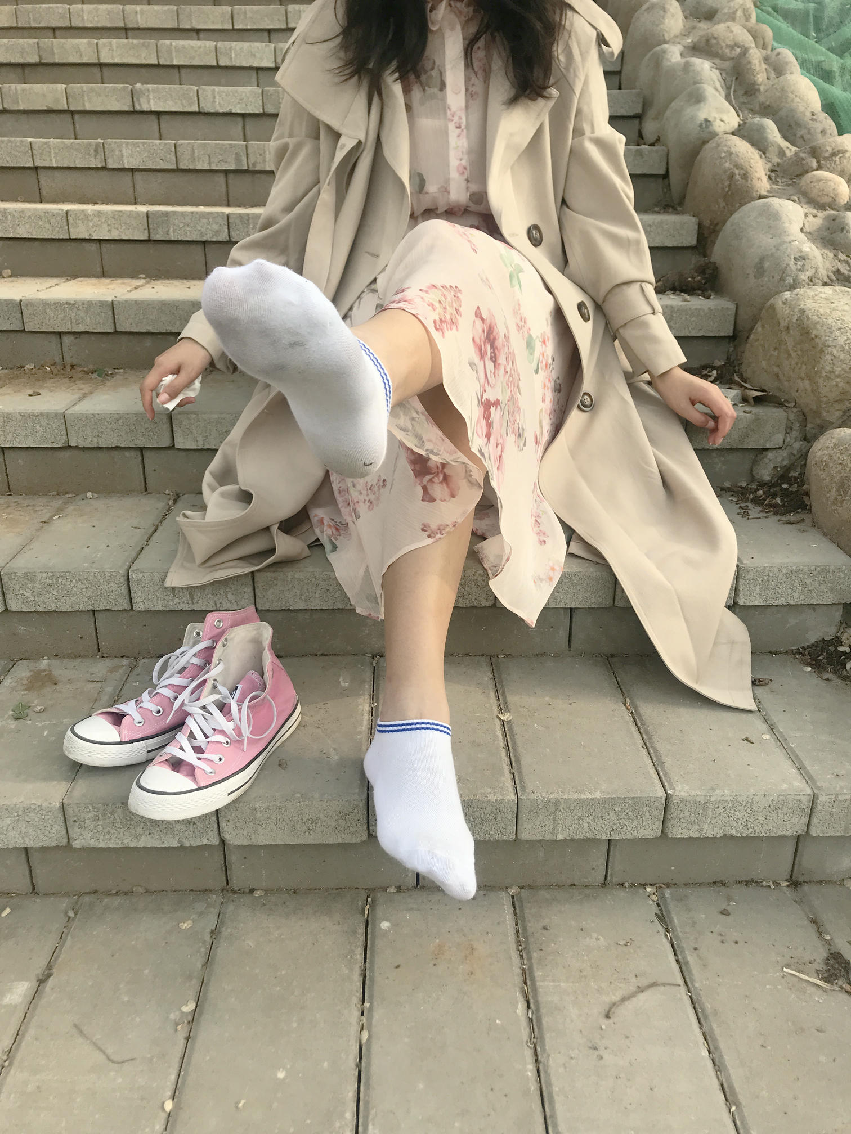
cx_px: 426
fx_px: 918
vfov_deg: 63.4
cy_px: 567
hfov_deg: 49.7
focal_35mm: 28
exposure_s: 1/742
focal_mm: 3.99
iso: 20
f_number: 1.8
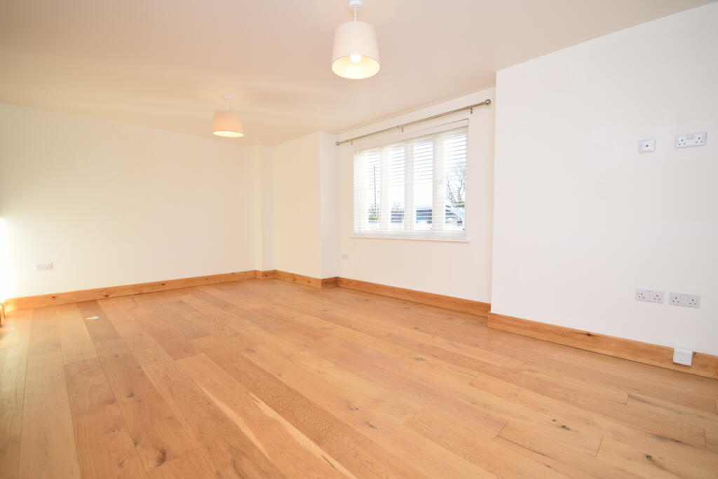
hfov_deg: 100.4
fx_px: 299
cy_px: 240
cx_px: 359
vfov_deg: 77.3
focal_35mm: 15
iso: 400
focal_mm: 10
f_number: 6.3
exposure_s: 1/160
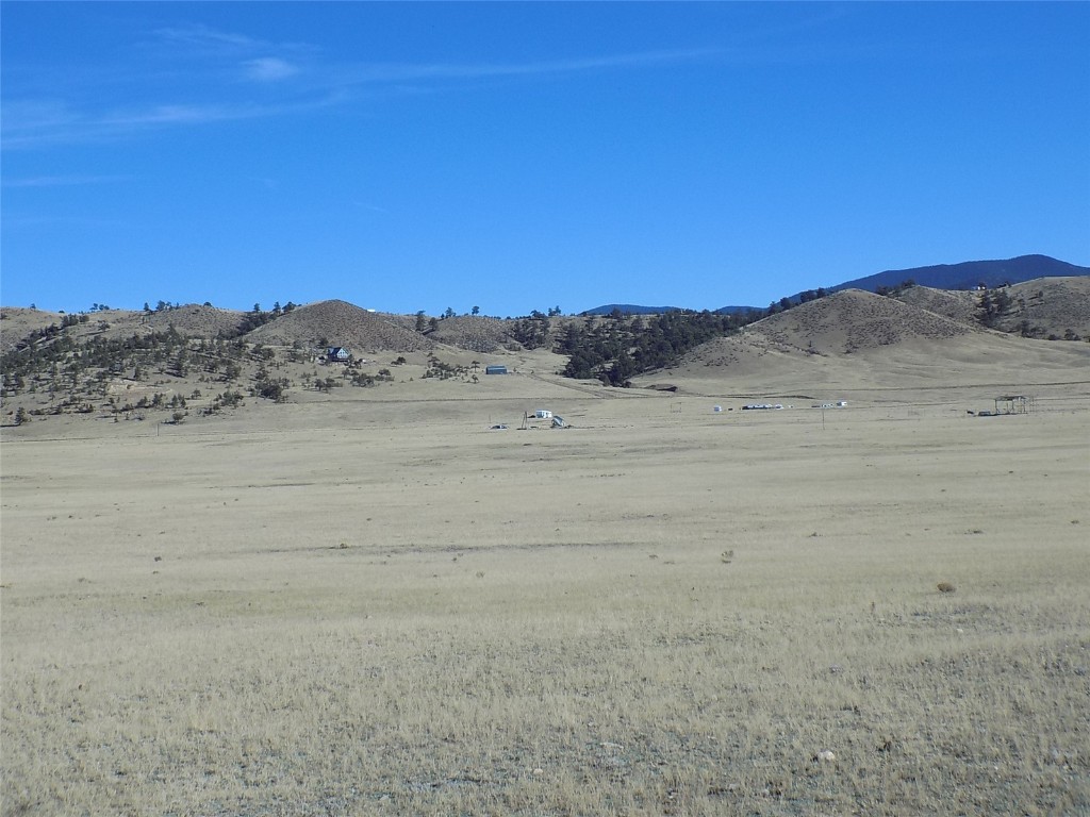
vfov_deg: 24.8
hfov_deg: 32.7
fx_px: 1858
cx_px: 545
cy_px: 408
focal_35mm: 59
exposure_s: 1/800
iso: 80
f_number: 4
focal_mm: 10.5
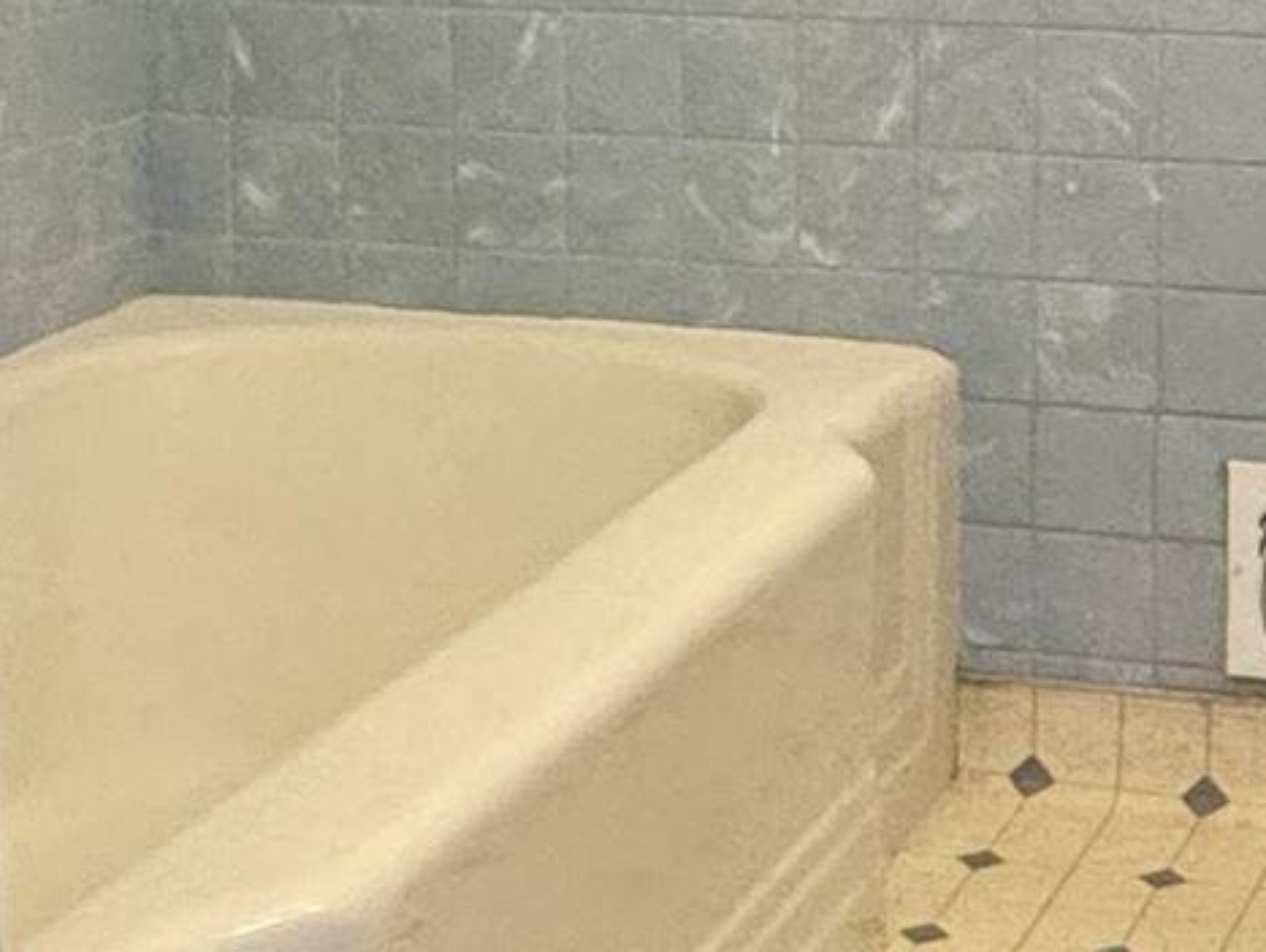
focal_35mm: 92
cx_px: 1122
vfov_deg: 15.6
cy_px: -111
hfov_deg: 20.9
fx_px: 3367
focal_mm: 2.22
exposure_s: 1/60
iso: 500
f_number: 2.2
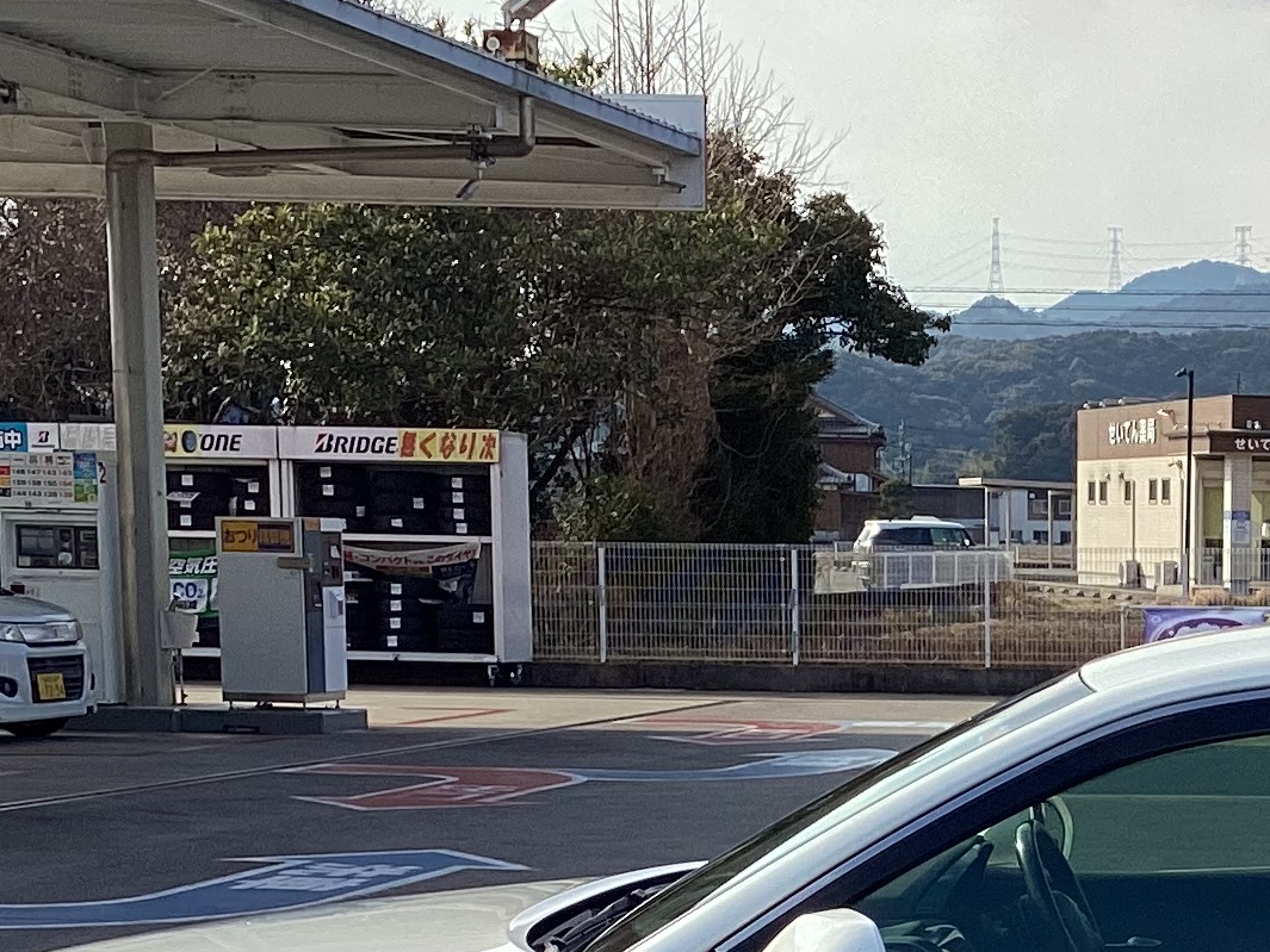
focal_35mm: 95
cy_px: 1033
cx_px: 1330
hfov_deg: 19.9
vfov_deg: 15.2
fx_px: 3486
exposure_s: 1/799
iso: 25
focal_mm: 3.3
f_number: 2.4
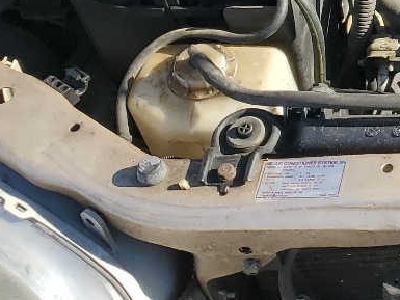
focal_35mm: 108
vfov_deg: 13.3
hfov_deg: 15.3
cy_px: -71
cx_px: 758
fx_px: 1248
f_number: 1.5
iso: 50
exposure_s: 1/1250
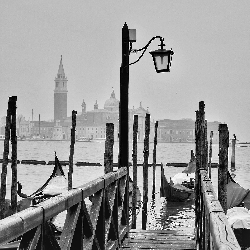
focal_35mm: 68
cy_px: 143
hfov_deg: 25.5
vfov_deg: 25.5
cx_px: 125
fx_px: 553
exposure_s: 1/160
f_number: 6.3
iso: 200
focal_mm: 35
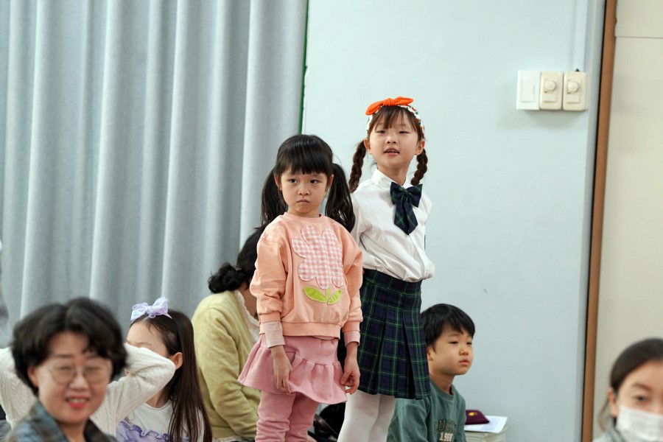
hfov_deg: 10.3
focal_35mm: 200
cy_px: 221
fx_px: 3683
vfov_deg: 6.9
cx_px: 332
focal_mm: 200
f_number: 4
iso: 1600
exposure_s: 1/250
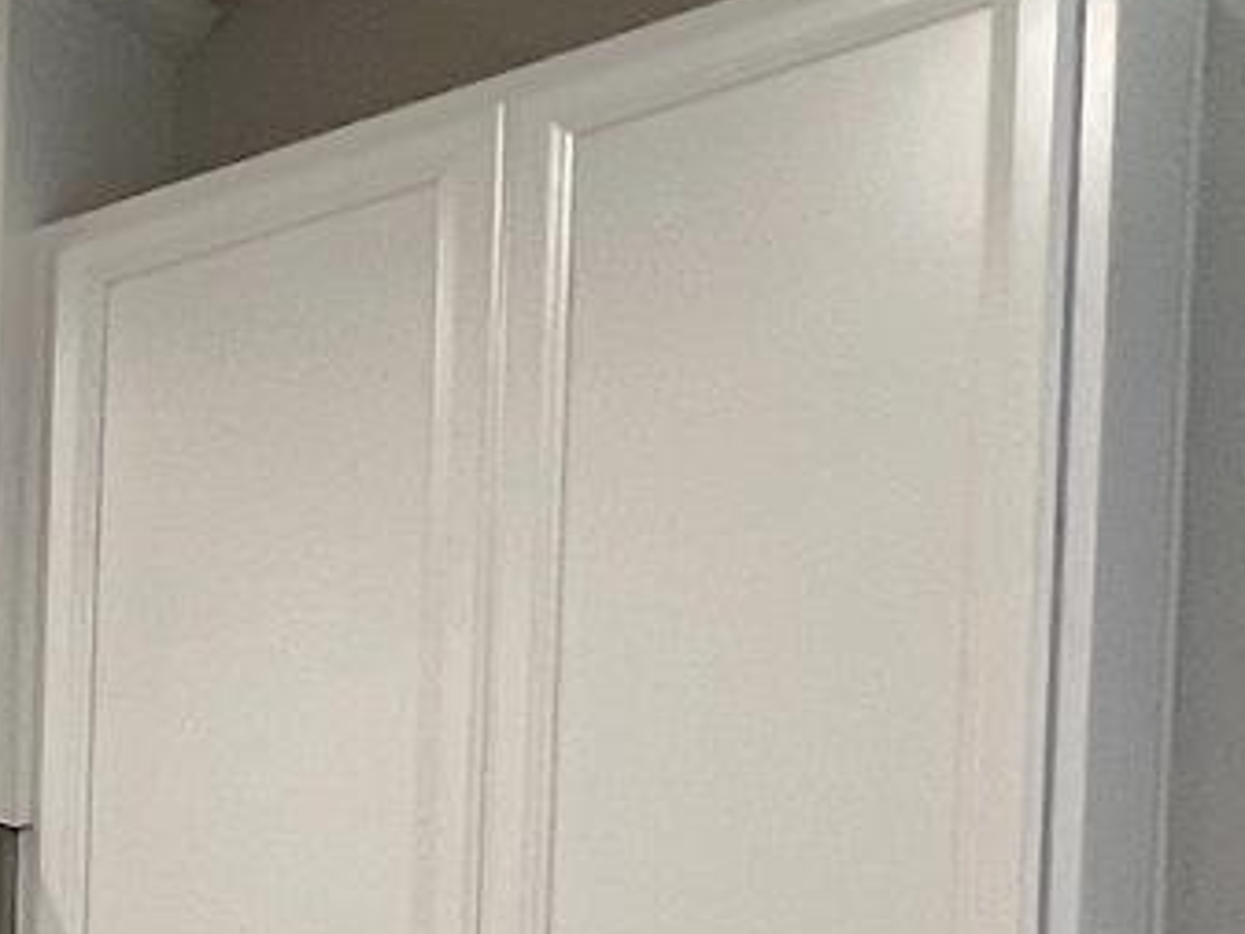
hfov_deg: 17.1
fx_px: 2842
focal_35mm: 79
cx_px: -1326
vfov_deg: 15.7
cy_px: 1717
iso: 125
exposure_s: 1/60
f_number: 1.8
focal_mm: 1.57
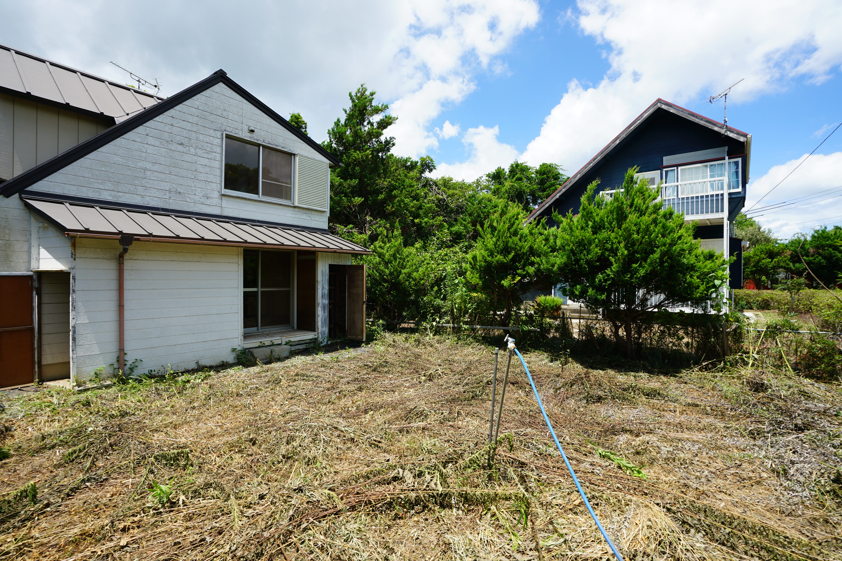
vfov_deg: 73.7
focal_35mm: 16
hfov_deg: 96.7
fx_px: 374
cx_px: 421
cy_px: 280
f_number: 9
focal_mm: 16
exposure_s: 1/125
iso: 100
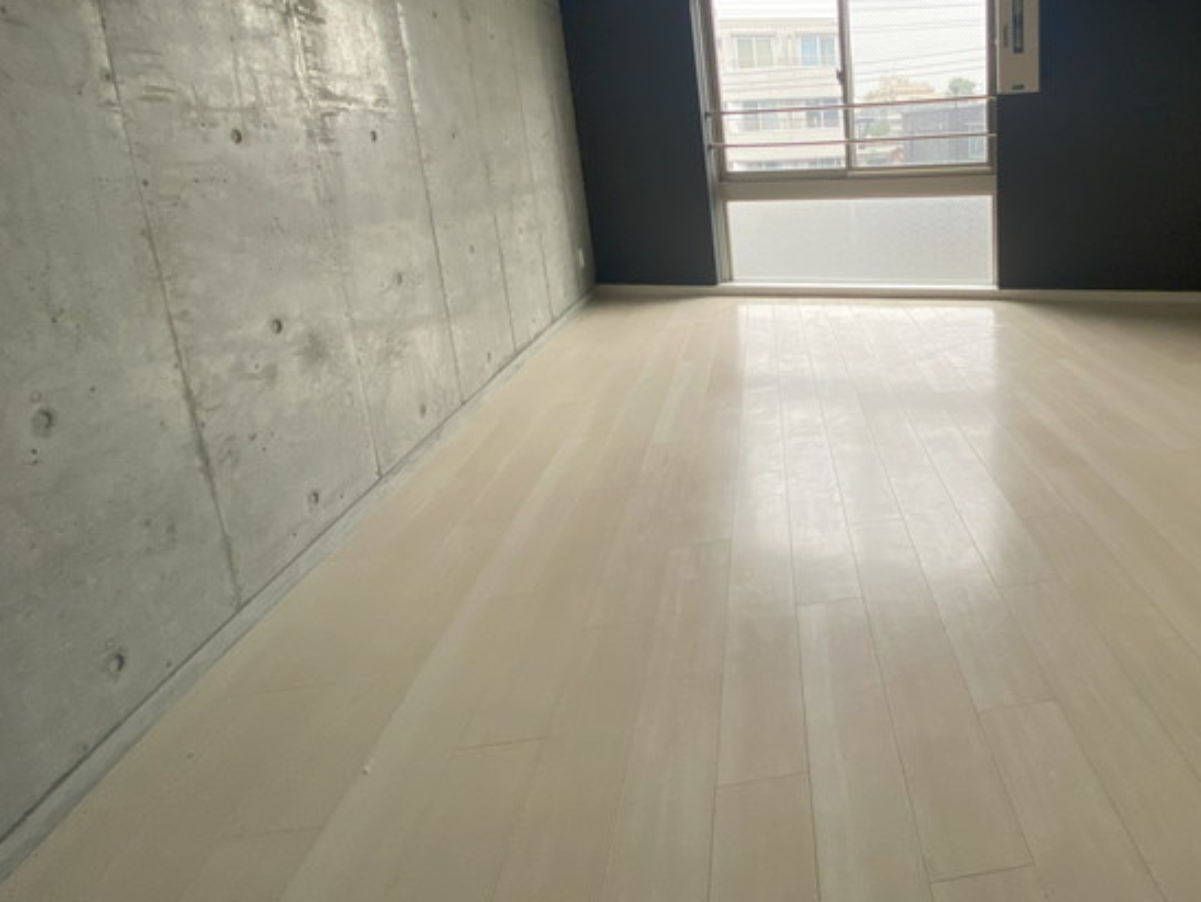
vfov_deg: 66.3
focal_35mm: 19
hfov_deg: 79.7
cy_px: 279
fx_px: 660
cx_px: 863
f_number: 2.4
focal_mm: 1.54
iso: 80
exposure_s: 1/121
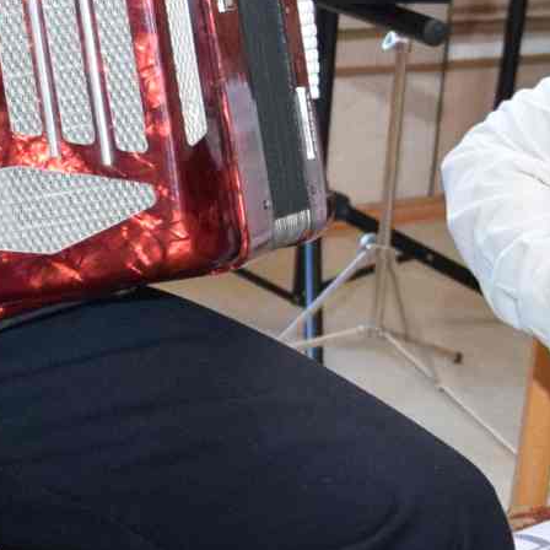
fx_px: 3826
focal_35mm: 213
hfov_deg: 8.2
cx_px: 91
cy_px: -114
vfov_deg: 8.1
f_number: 4
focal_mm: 25
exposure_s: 1/125
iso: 1600
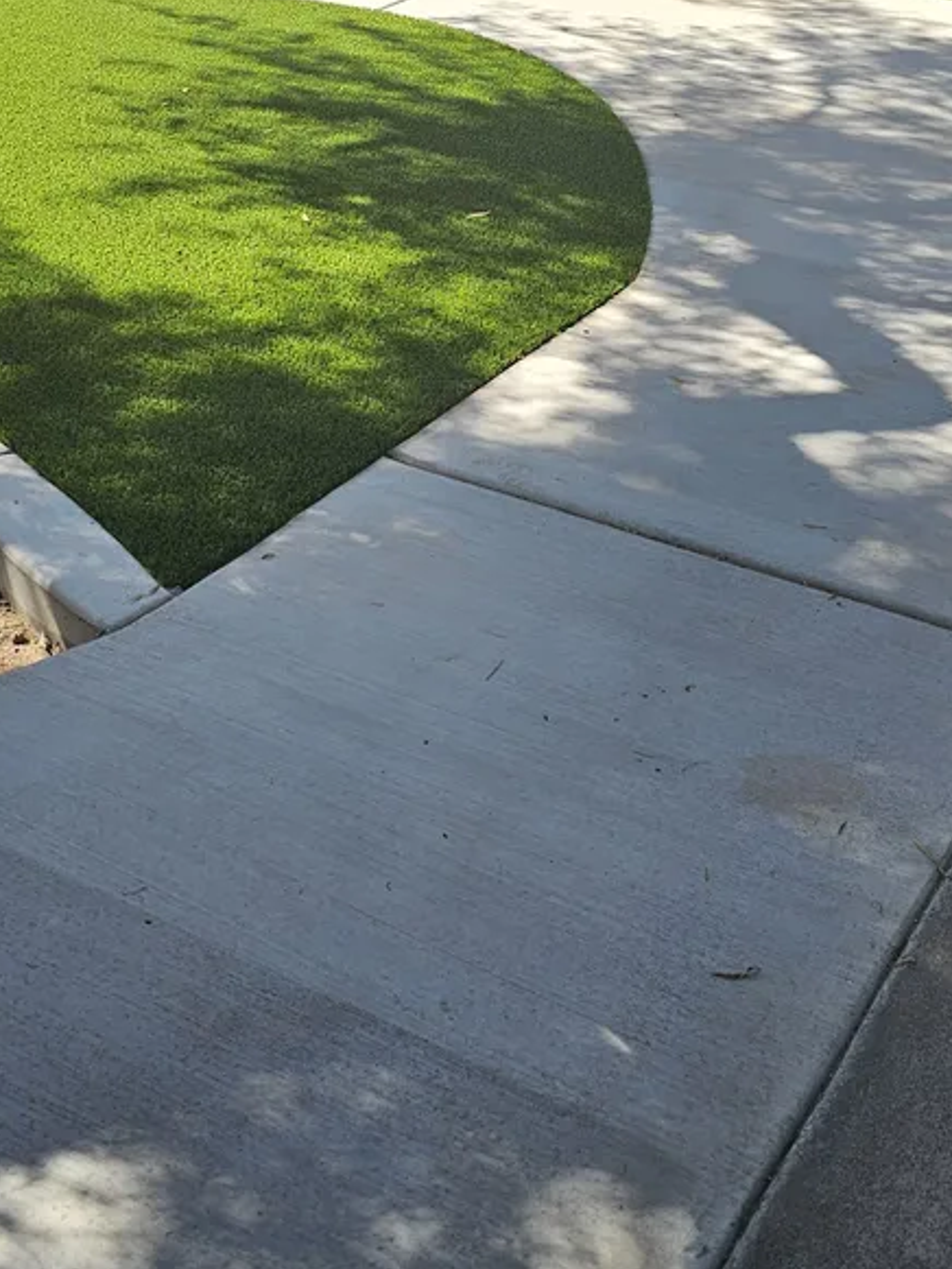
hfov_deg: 27.0
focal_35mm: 54
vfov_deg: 34.6
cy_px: 278
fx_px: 1979
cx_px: 559
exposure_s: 1/219
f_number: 1.7
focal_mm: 6.3
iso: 10
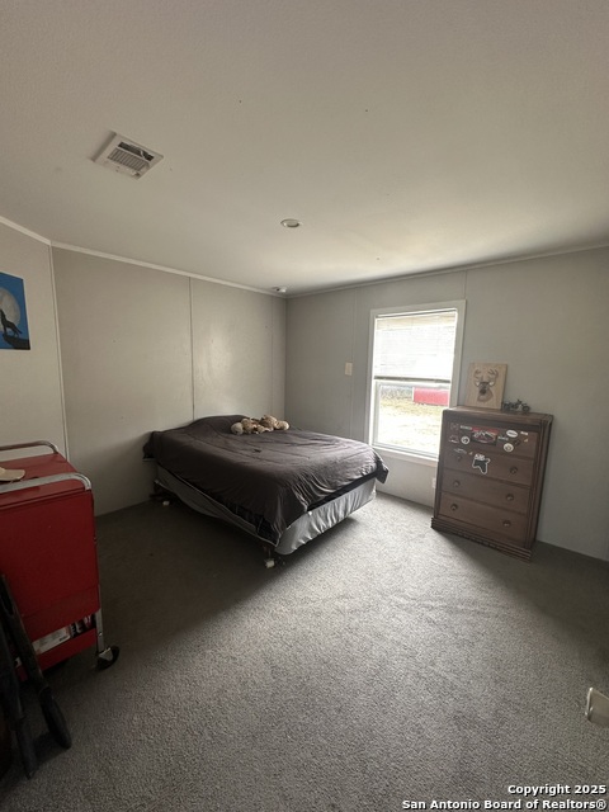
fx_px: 328
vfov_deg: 102.1
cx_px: 304
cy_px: 406
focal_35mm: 14
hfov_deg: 85.7
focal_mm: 2.22
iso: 125
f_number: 2.2
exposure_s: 1/99
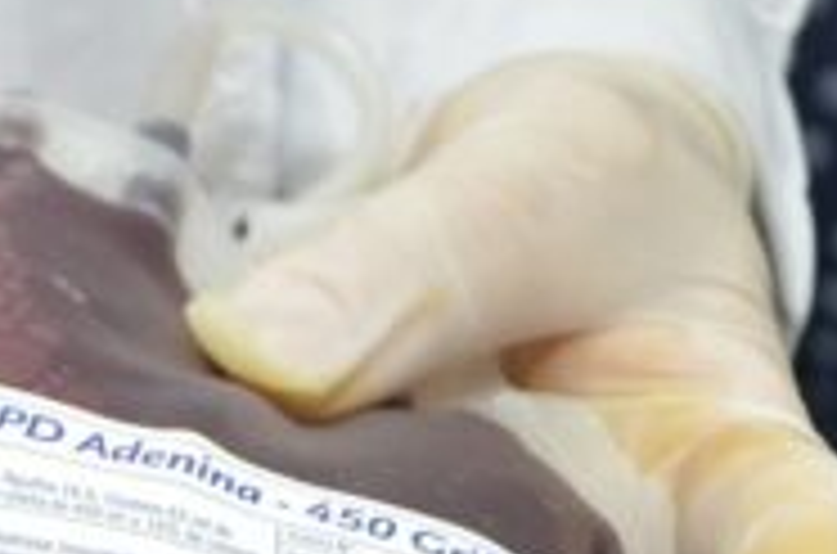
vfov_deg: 6.4
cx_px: -436
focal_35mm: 211
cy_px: 858
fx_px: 4893
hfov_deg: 9.5
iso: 1000
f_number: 5
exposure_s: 1/200
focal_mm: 34
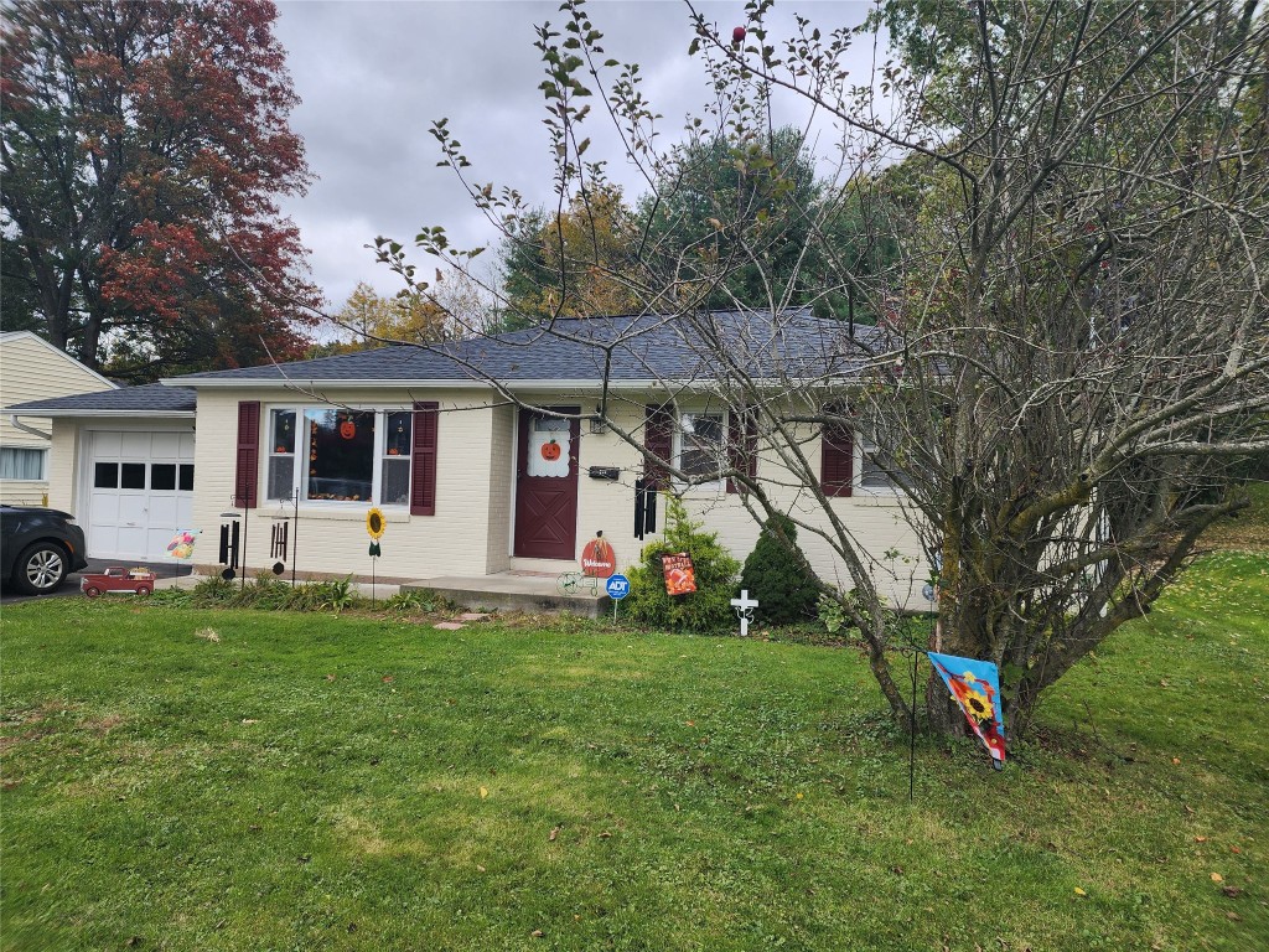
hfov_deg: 73.9
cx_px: 634
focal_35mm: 23
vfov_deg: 58.9
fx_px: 843
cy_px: 476
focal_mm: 6.4
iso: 20
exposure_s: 1/180
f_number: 1.8
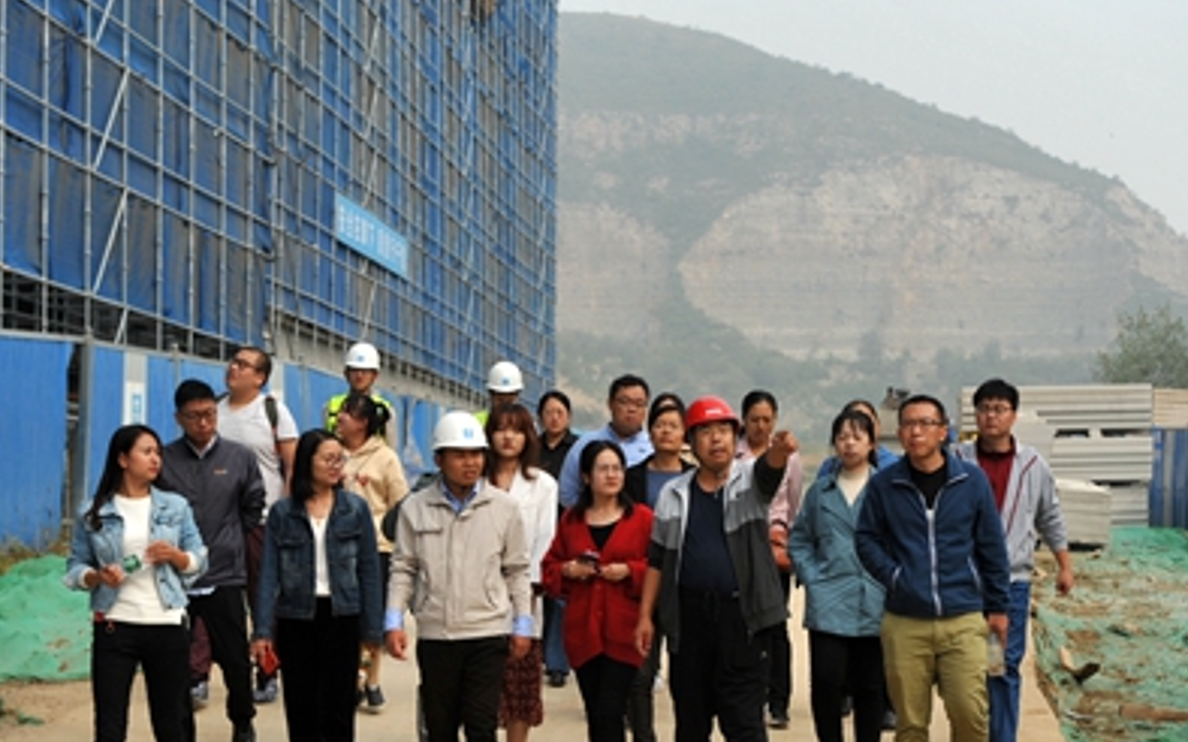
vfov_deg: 15.3
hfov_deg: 24.4
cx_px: 600
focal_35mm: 85
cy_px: 517
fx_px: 2751
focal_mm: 62
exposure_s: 1/4000
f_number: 5.6
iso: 800
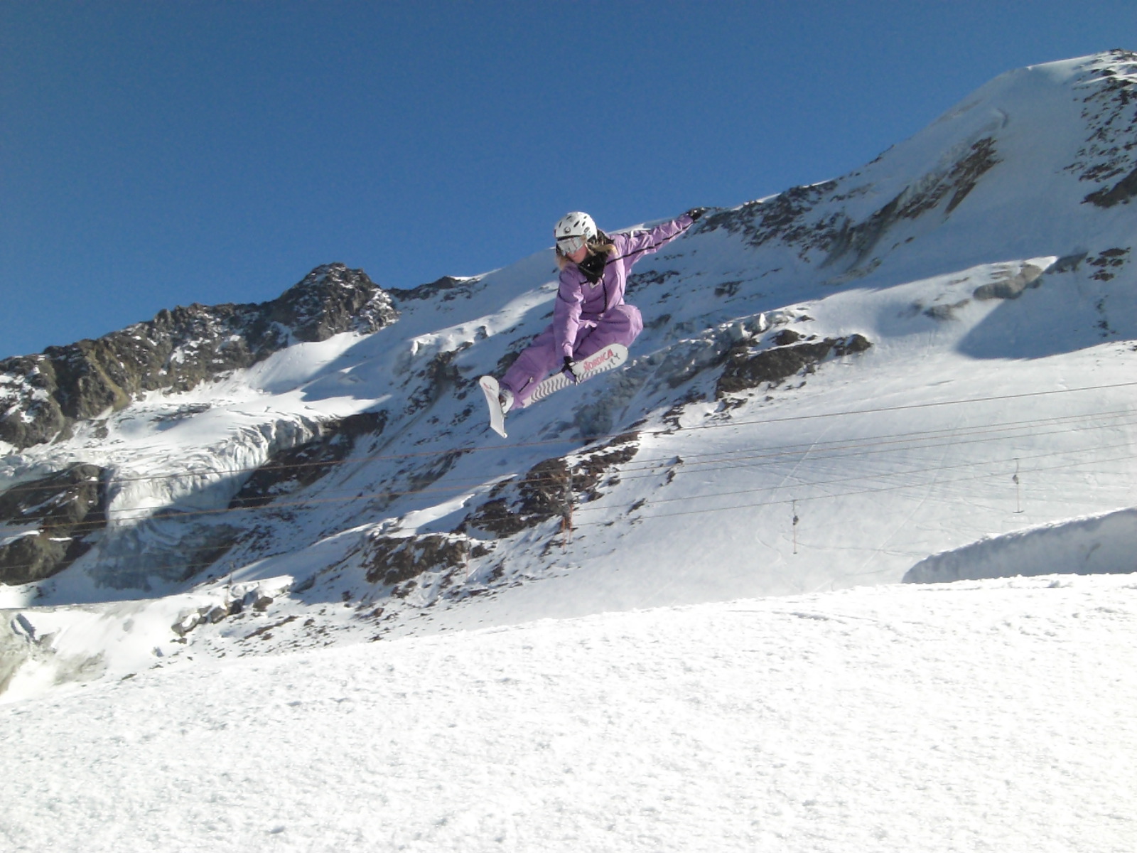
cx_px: 568
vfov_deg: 37.7
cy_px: 426
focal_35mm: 38
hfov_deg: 49.0
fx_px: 1248
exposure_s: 1/1000
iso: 400
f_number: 8
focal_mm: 7.9
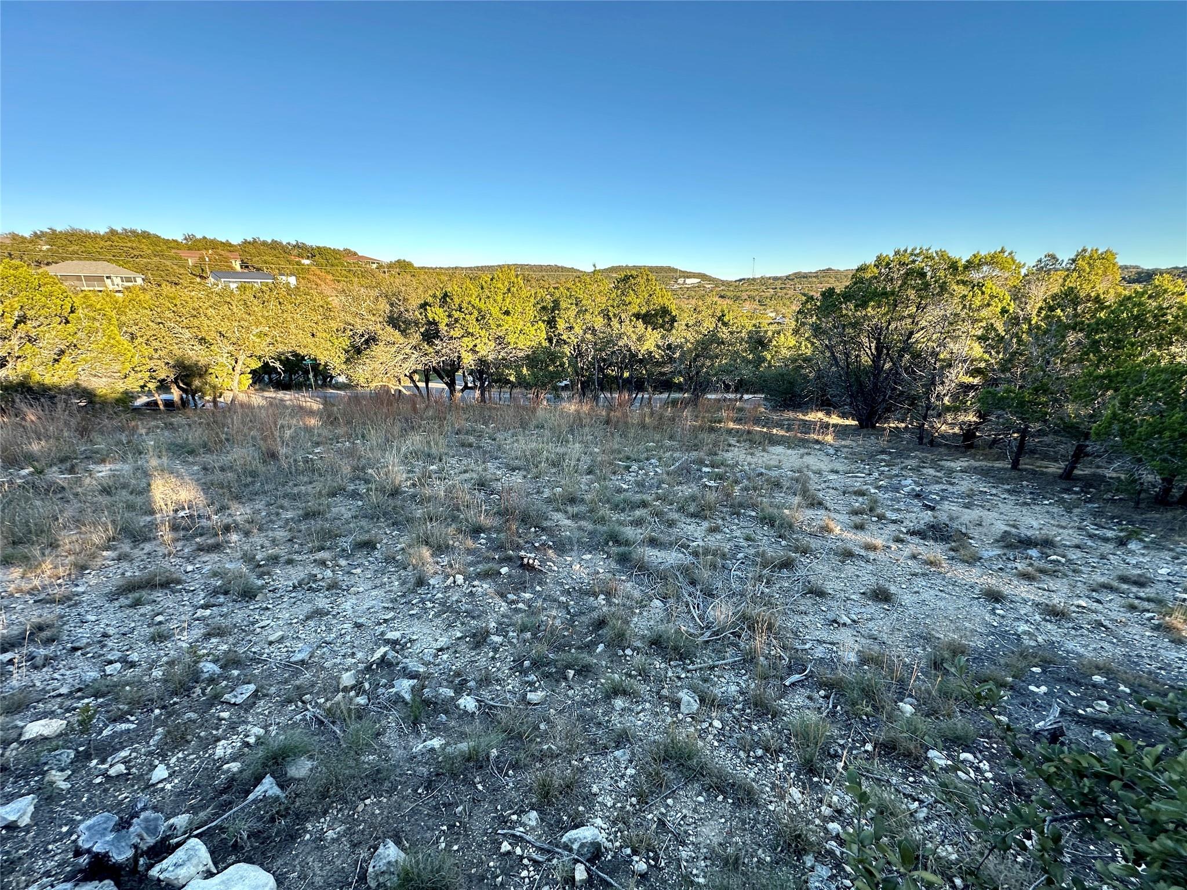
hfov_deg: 102.1
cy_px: 445
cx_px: 594
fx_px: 480
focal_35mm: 14
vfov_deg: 85.7
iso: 40
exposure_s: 1/202
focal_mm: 2.22
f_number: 2.2
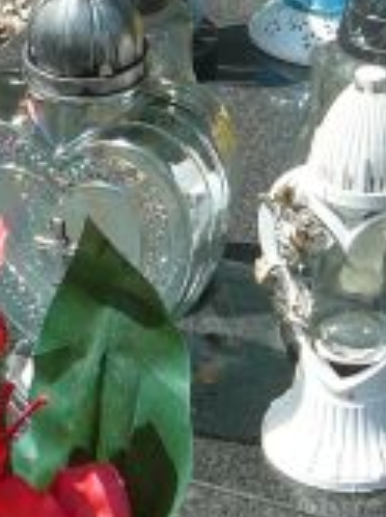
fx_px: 2012
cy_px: 134
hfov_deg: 11.0
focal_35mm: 135
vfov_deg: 14.6
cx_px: 243
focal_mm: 5.2
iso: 80
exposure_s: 1/400
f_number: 5
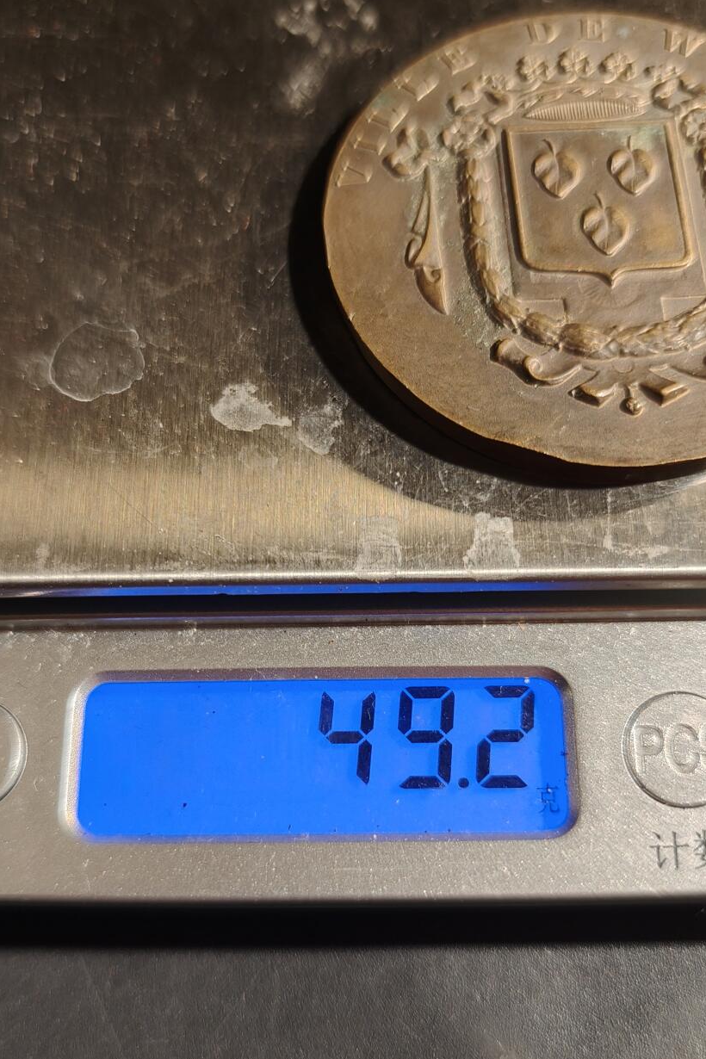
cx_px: 345
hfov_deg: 37.9
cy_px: 607
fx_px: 1030
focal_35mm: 35
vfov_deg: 54.2
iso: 250
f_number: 1.6
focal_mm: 6.06
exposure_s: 1/146
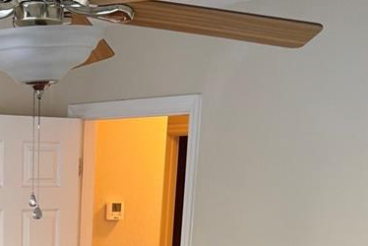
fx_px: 818
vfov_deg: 15.0
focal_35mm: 80
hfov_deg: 24.5
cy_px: 431
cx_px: 31
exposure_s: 1/60
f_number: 1.78
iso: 320
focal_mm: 6.76
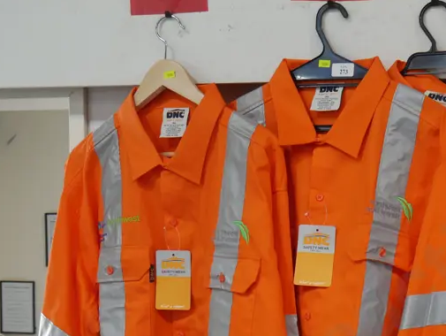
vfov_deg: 18.8
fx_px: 993
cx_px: 386
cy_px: 312
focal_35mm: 77
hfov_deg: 24.7
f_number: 4.5
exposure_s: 1/60
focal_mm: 19
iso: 500
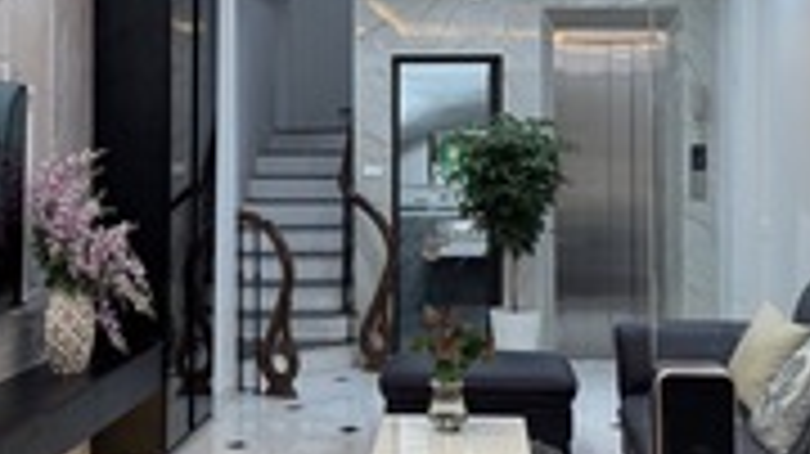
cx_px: 387
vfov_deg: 20.6
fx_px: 1245
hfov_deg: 36.0
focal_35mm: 58
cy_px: 148
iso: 100
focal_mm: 6.76
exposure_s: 1/100
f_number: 1.78
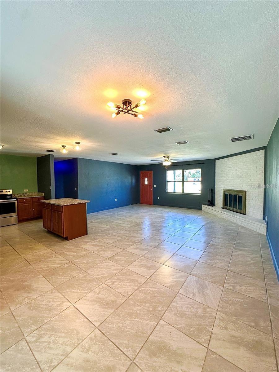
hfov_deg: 85.7
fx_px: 150
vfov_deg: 102.1
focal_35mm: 14
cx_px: 140
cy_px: 186
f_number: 2.2
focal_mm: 2.22
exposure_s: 1/120
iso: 160
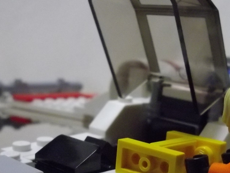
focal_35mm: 68
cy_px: 143
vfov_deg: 21.3
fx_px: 452
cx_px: 171
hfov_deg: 28.2
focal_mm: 5.8
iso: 800
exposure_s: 1/50
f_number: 3.5
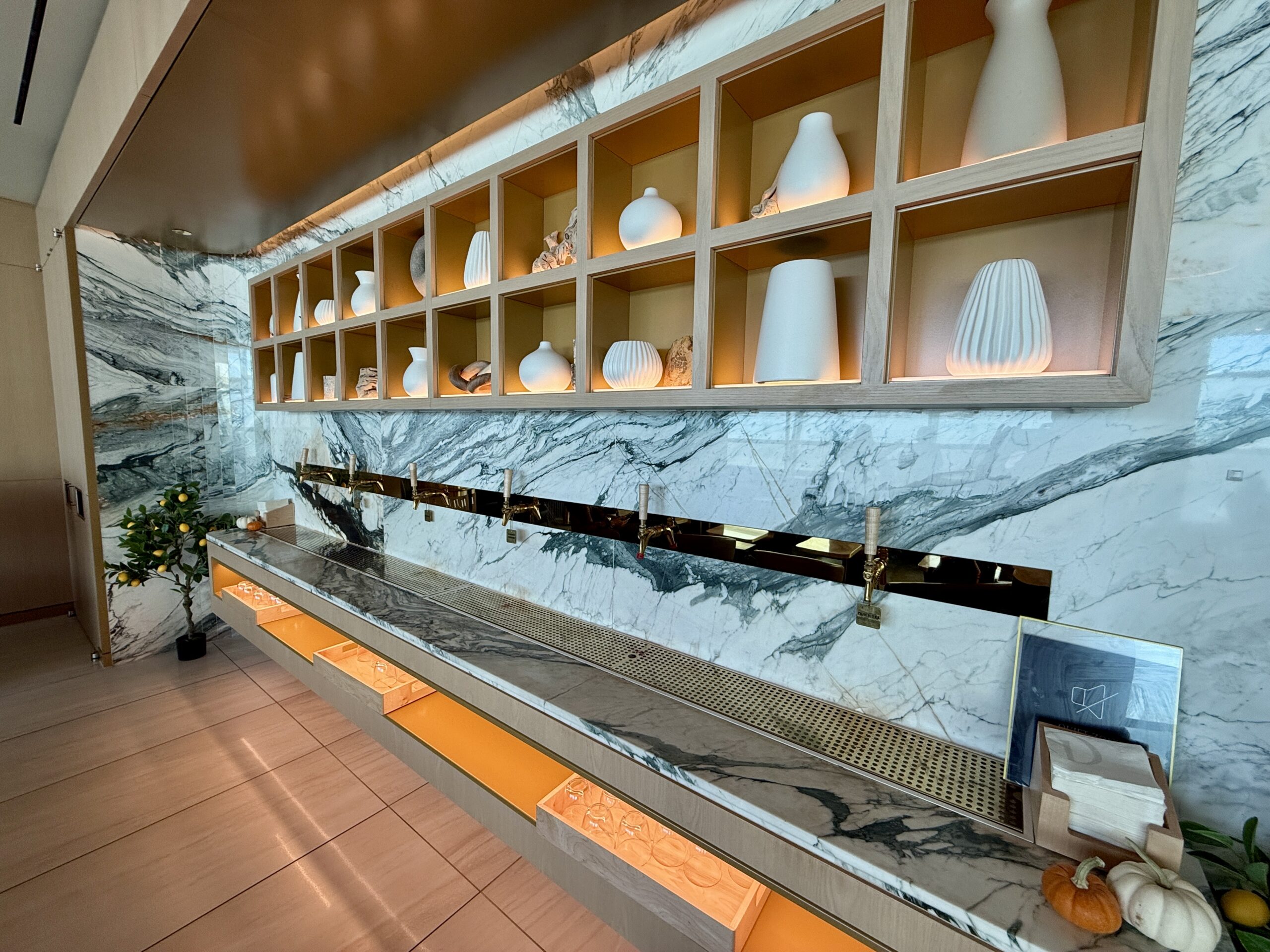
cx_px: 635
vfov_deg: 85.7
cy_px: 476
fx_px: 514
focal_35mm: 14
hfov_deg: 102.1
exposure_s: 1/102
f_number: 2.2
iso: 100
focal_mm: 2.22
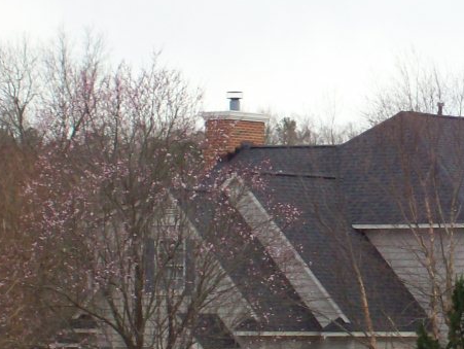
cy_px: 153
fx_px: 3287
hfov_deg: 8.0
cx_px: 516
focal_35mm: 245
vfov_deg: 6.1
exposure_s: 1/217
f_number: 4.8
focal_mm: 18
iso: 80
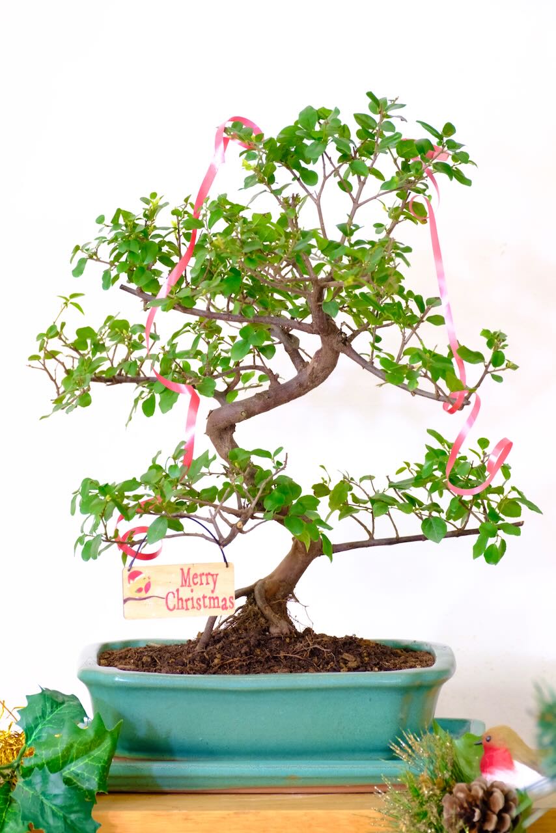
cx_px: 278
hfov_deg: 4.4
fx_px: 7177
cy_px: 416
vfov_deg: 6.6
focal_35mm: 310
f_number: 6.4
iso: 2000
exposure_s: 1/30
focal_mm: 206.5
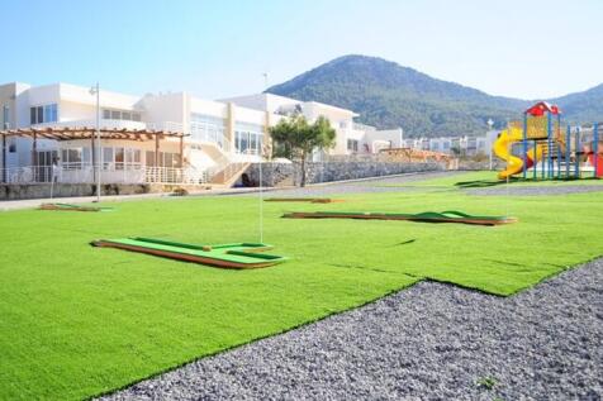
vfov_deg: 36.8
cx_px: 302
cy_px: 200
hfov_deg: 53.1
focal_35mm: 36
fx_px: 603
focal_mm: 24
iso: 200
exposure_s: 1/1000
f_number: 4
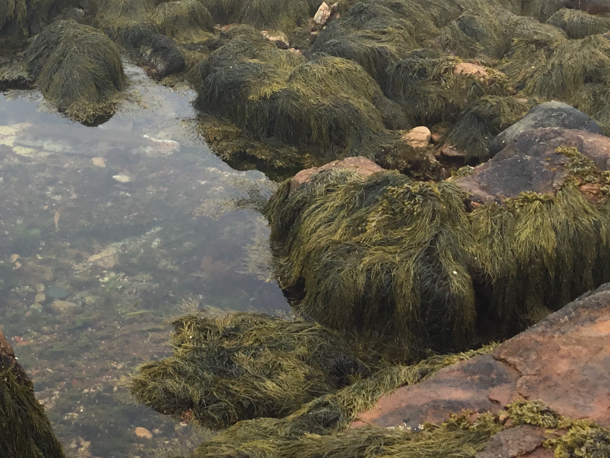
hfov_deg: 27.8
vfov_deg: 21.9
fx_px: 1181
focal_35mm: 67
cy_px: 162
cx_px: 53
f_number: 2.4
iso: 25
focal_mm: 3.3
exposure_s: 1/627
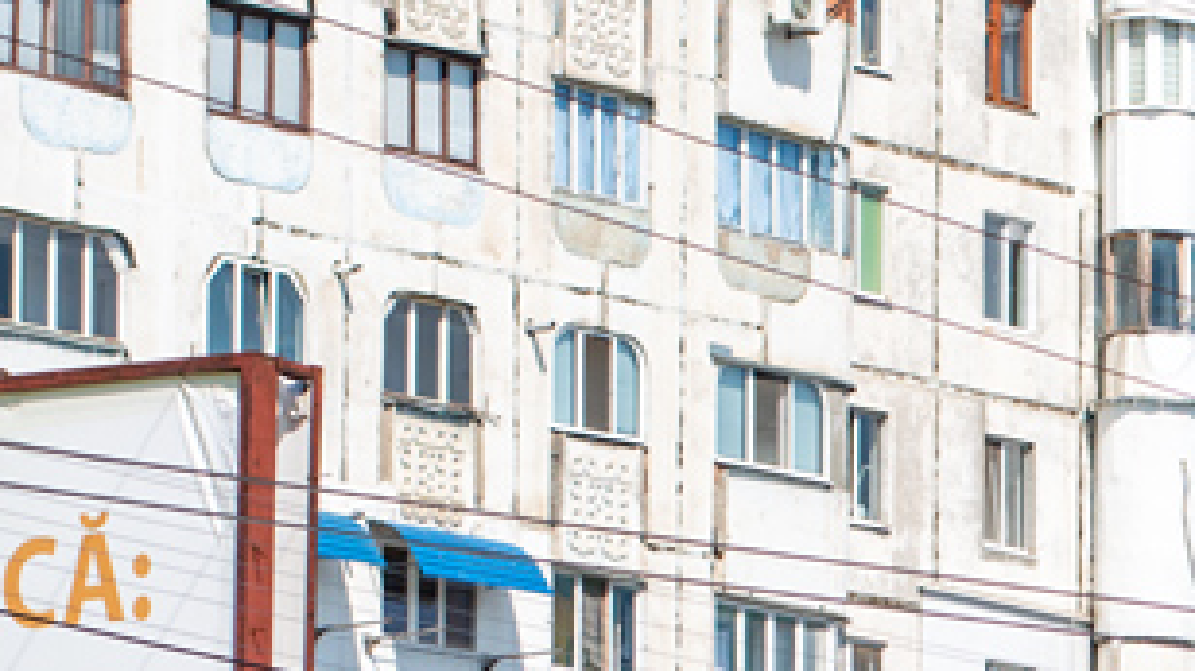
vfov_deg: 5.8
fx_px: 6462
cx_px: 1358
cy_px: 1414
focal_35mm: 204
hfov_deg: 10.4
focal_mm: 50
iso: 125
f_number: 4.5
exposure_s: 1/1000
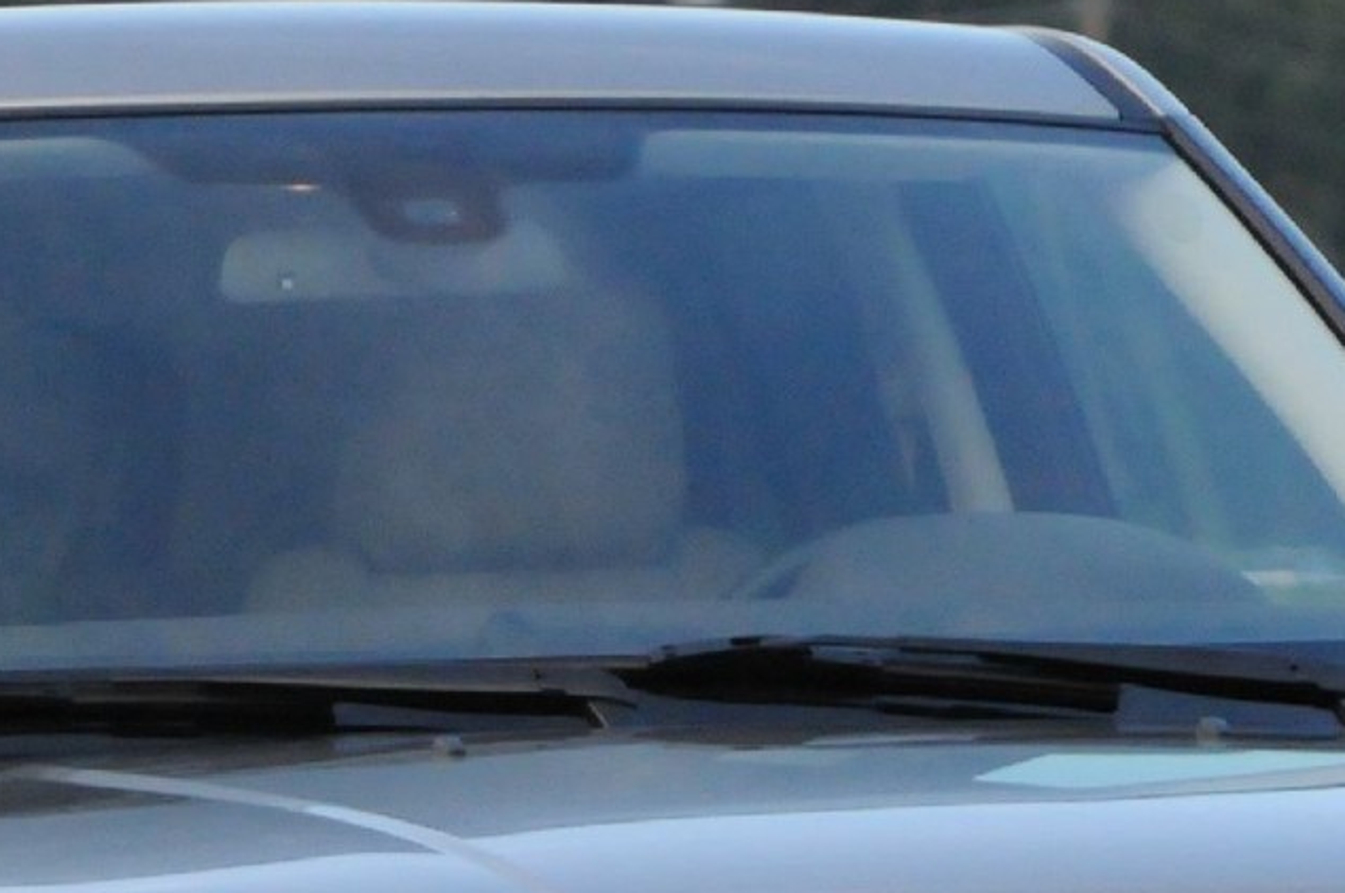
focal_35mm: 651
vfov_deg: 2.1
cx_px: 467
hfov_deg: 3.2
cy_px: 1127
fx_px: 24291
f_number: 5
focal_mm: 110
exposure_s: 1/1000
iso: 2000
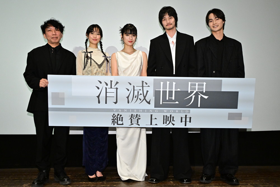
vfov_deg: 40.5
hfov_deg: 58.0
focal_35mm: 32
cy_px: 94
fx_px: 253
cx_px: 140
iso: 4000
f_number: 4.8
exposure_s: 1/200
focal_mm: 32.5
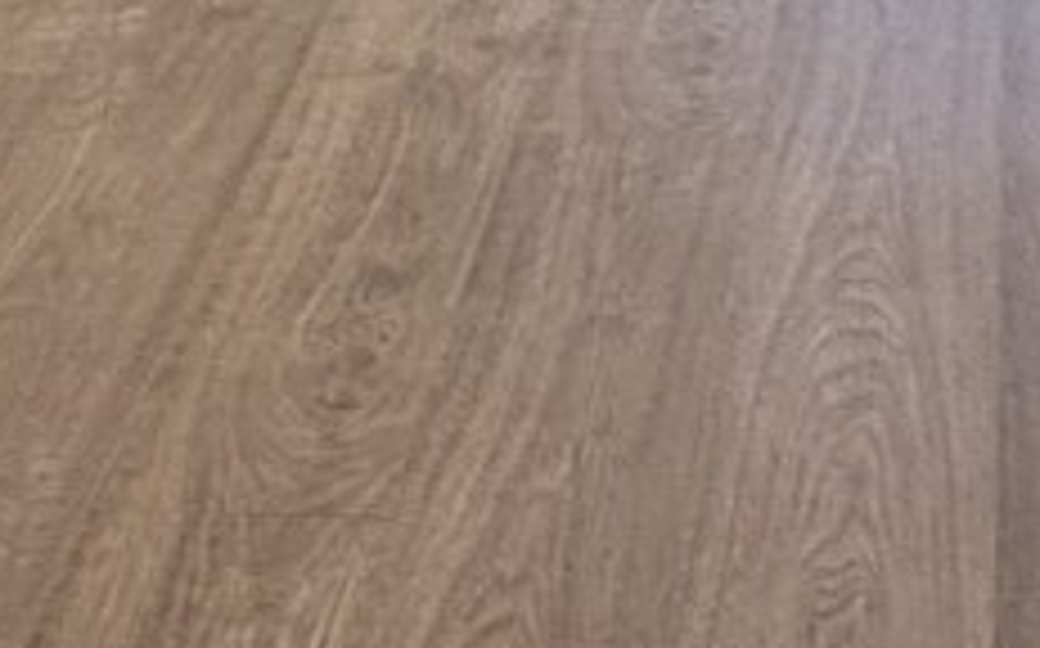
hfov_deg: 20.0
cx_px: 837
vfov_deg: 10.3
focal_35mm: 103
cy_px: -1084
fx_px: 2917
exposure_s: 1/250
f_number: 2.2
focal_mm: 2.22
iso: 64
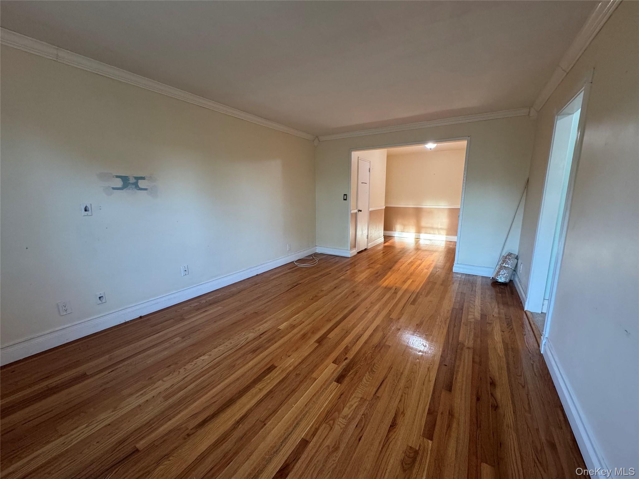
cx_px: 320
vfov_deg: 85.7
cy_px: 240
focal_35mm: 14
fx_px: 258
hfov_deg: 102.1
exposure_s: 1/120
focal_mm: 2.22
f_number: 2.2
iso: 320
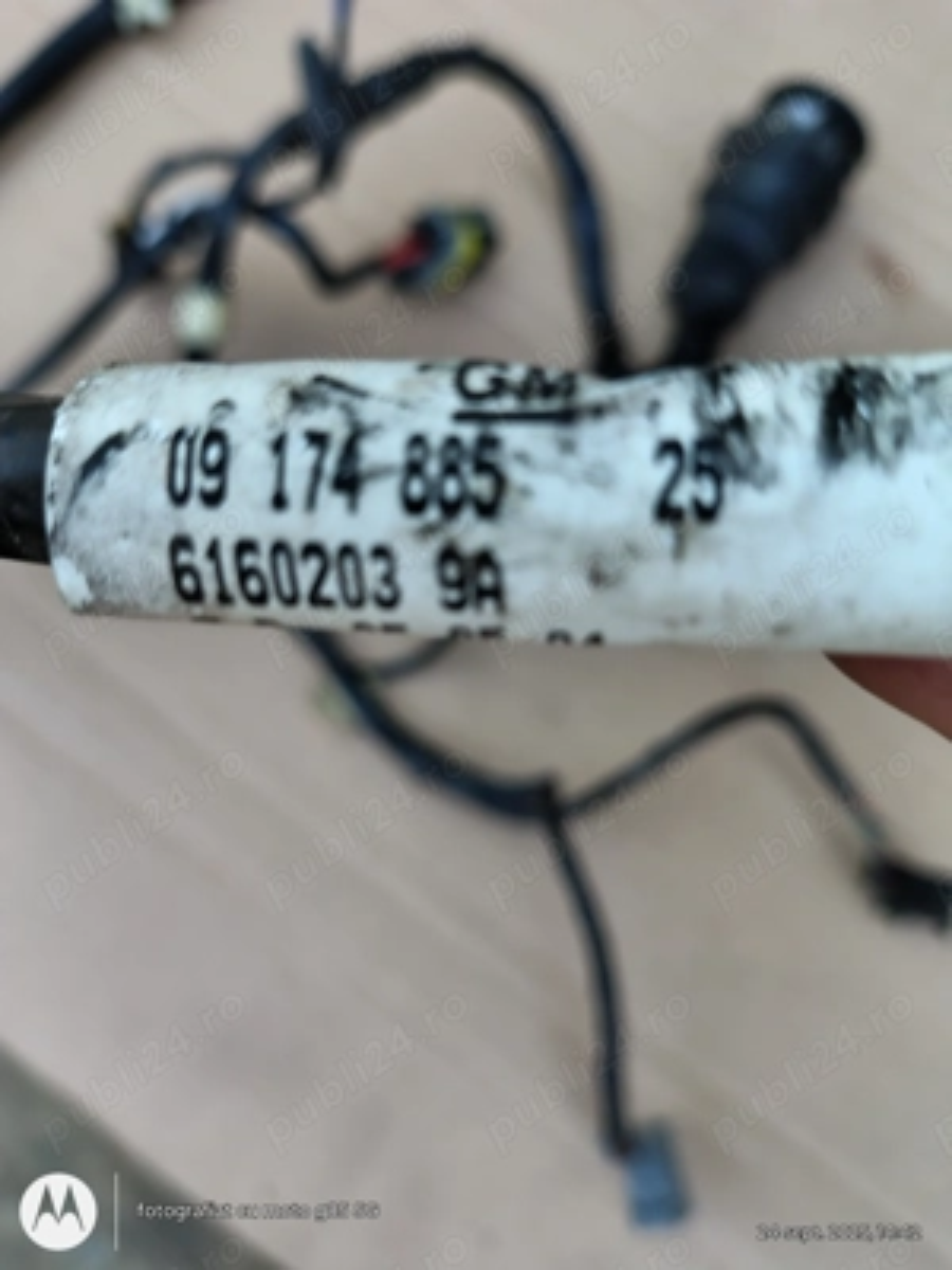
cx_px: 476
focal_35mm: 25
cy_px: 635
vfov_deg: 69.4
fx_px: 917
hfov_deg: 54.9
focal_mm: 4.71
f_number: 1.7
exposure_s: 1/100
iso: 168
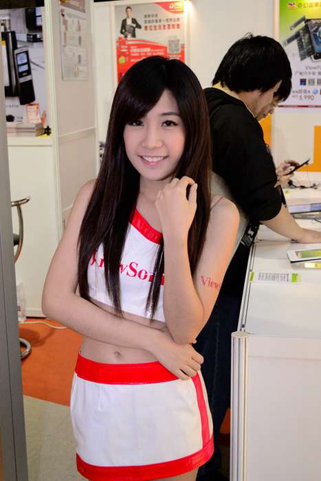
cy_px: 240
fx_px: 682
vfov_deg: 38.9
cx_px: 160
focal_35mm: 51
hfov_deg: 26.5
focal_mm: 34
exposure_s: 1/200
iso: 800
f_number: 5
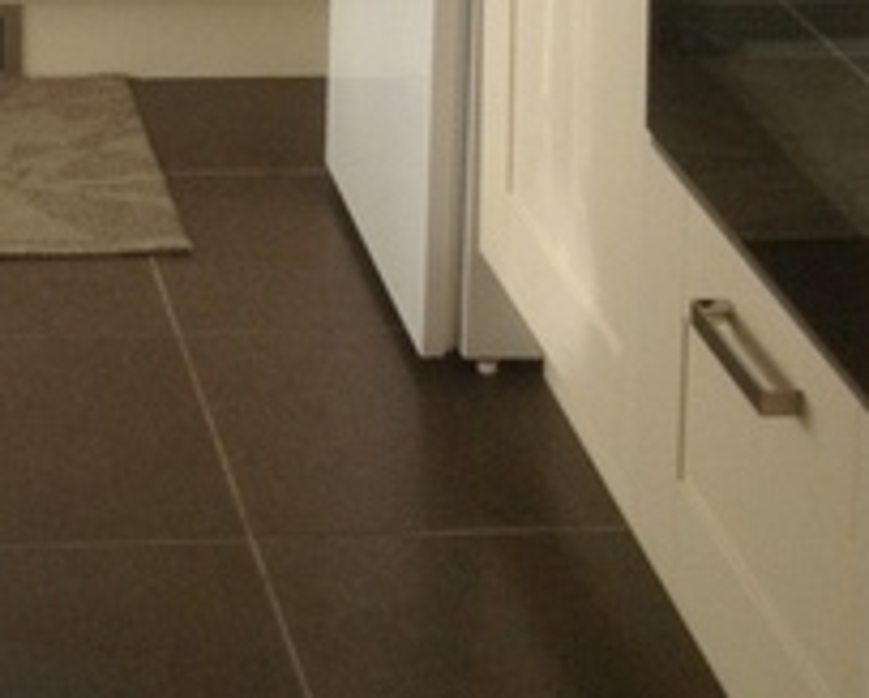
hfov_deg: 14.5
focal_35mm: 129
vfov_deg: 11.0
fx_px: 3323
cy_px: -659
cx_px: -150
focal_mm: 4.28
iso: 50
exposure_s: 1/207
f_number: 2.4
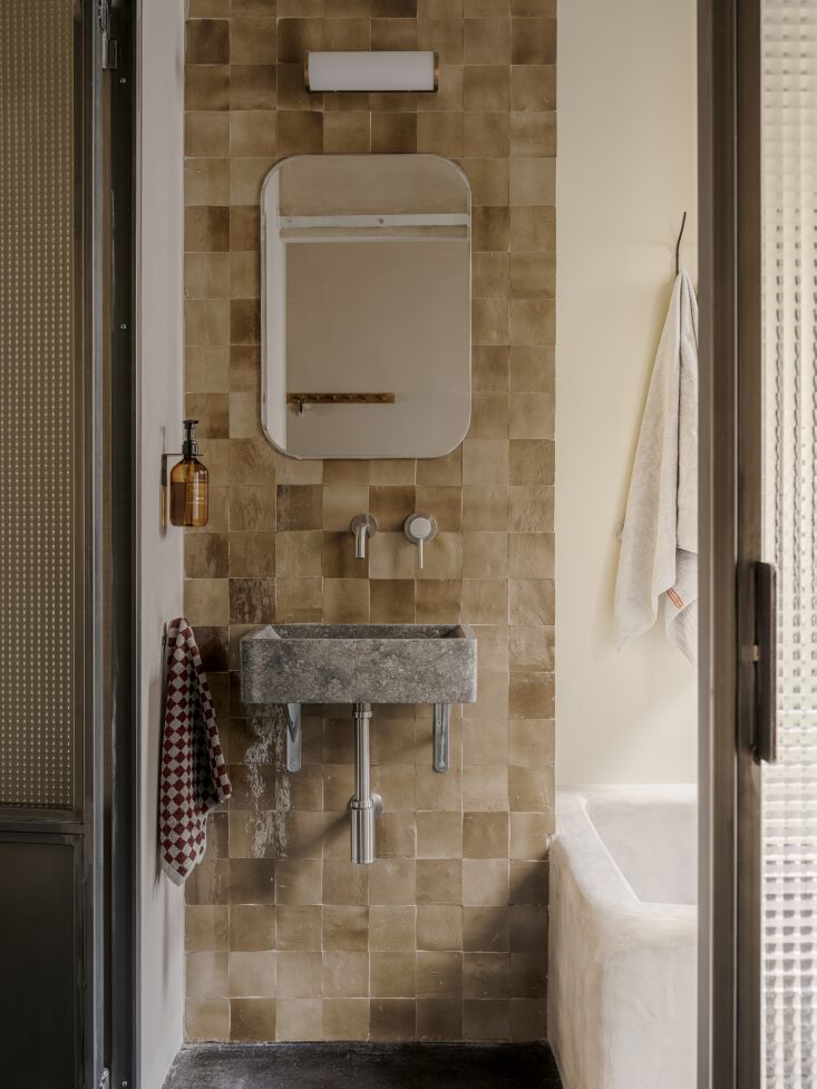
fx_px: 1038
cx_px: 408
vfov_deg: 55.3
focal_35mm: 33
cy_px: 544
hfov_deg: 43.0
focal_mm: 41.8
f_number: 13
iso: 100
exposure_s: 40
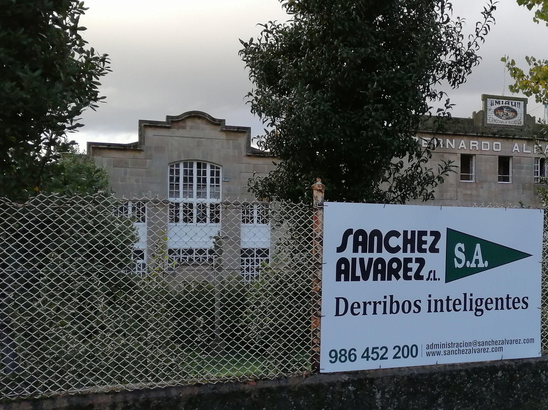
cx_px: 426
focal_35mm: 44
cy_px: 225
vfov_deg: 32.8
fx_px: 696
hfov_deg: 41.4
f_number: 1.8
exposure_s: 1/900
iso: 160
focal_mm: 3.96
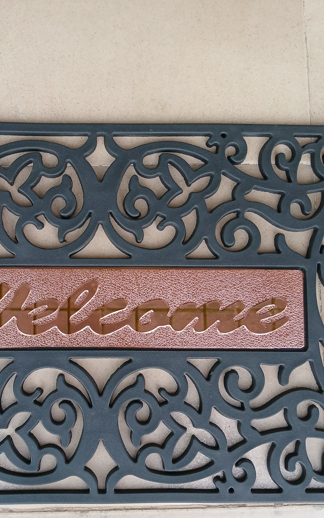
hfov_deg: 32.3
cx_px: 92
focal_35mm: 39
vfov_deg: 50.4
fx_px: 551
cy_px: 274
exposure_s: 1/50.3
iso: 200
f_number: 1.8
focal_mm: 3.98
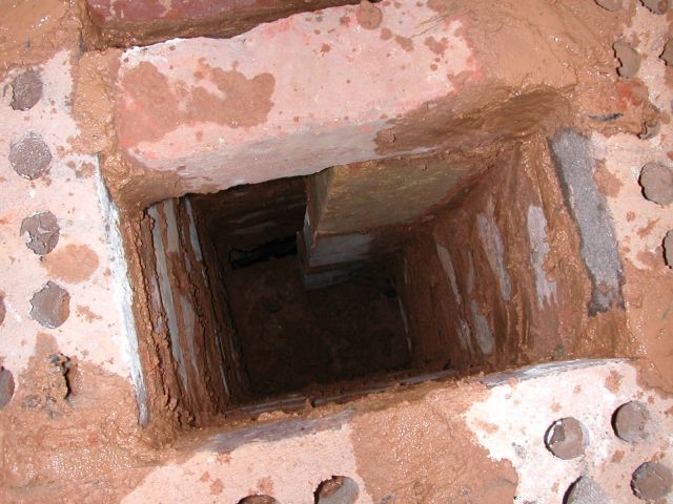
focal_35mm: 37
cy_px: 252
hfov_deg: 50.1
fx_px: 719
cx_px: 336
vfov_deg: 38.7
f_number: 4.5
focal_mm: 5.6
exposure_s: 1/59.9
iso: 100
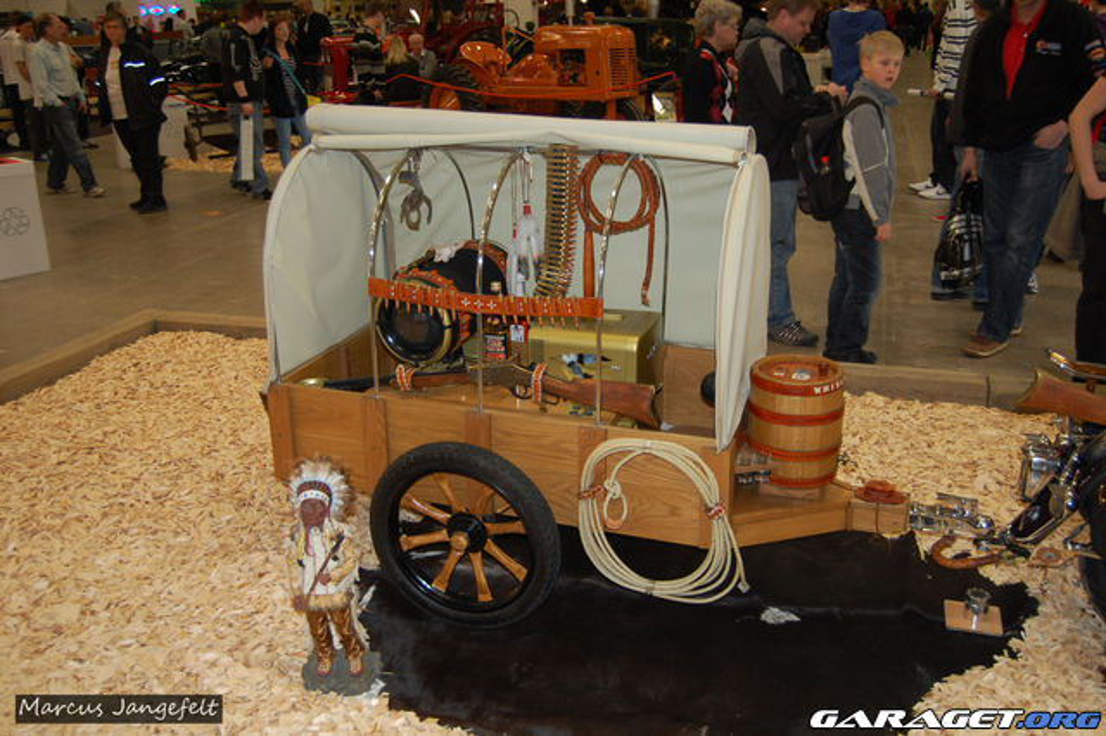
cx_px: 553
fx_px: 1013
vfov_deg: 39.9
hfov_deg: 57.2
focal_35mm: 33
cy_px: 368
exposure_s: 1/60
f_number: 3.8
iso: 400
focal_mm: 22
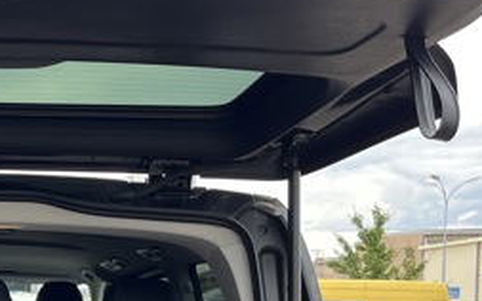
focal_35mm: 87
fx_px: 1143
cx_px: -40
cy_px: 392
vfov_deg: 14.4
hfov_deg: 22.5
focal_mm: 5.1
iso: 40
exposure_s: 1/252
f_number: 1.6
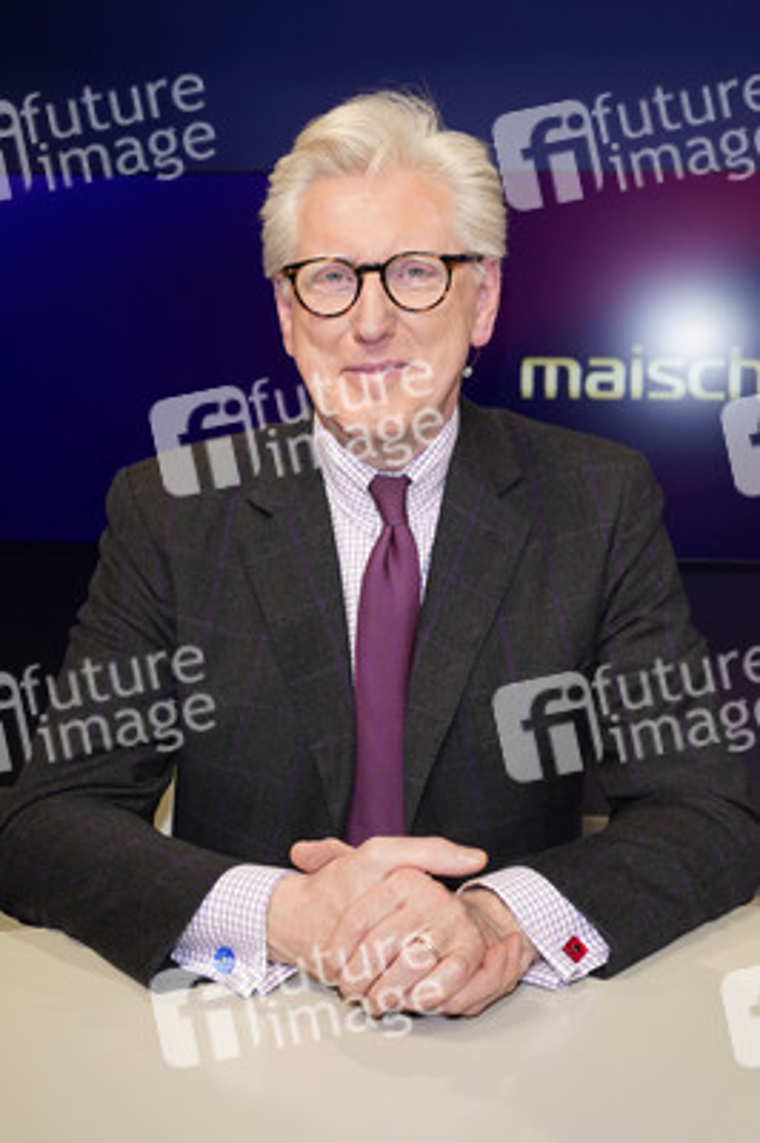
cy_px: 572
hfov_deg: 33.3
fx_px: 1269
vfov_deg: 48.5
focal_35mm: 40
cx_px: 380
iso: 2000
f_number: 5.6
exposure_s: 1/160
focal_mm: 40
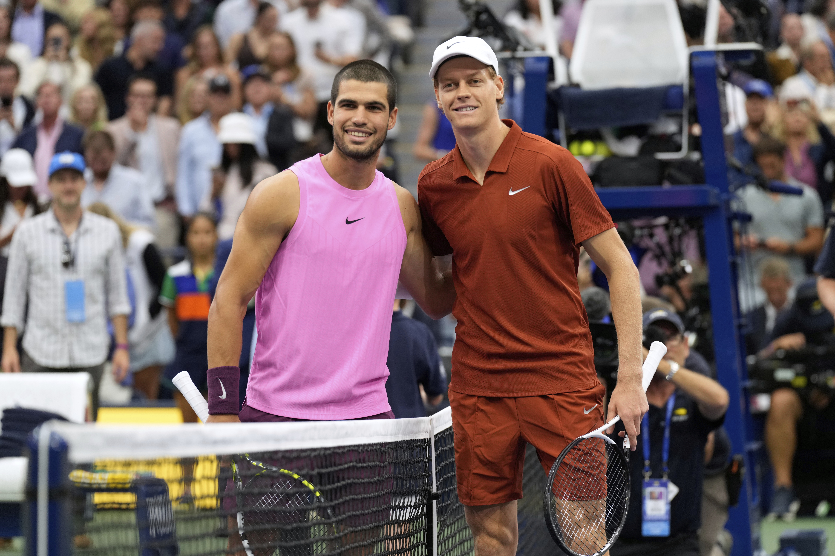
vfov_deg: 6.9
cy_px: 278
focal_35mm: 200
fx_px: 4639
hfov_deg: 10.3
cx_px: 418
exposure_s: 1/500
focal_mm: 200
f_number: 4
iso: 1600
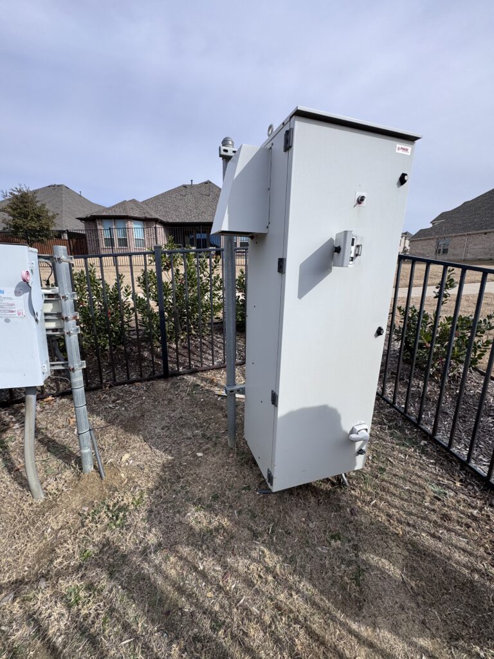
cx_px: 247
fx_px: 266
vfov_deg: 102.1
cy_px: 330
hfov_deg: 85.7
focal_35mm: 14
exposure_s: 1/2028
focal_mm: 2.22
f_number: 2.2
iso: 50
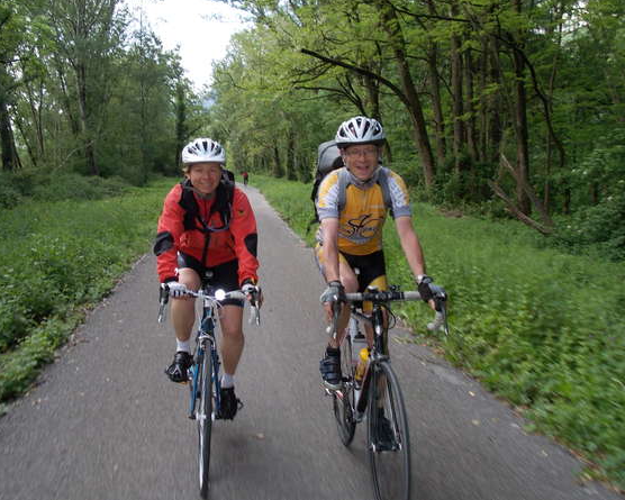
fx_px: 740
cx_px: 297
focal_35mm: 40
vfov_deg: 37.3
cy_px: 248
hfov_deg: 45.8
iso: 80
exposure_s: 1/160
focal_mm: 5.3
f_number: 3.1
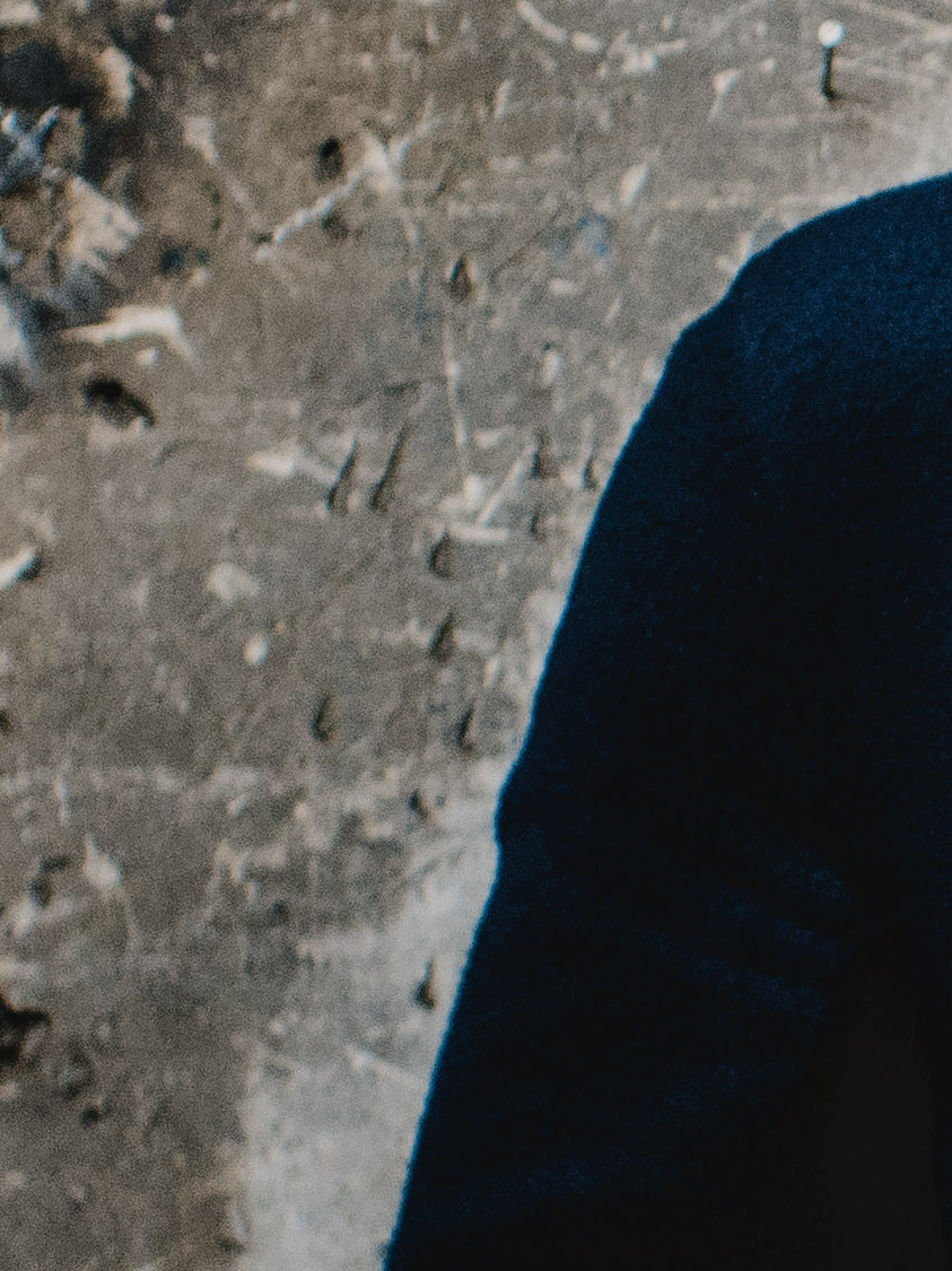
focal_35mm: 340
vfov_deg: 5.8
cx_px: 2573
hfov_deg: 4.3
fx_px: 12475
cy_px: 931
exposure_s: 1/80
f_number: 2.5
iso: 1000
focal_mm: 50
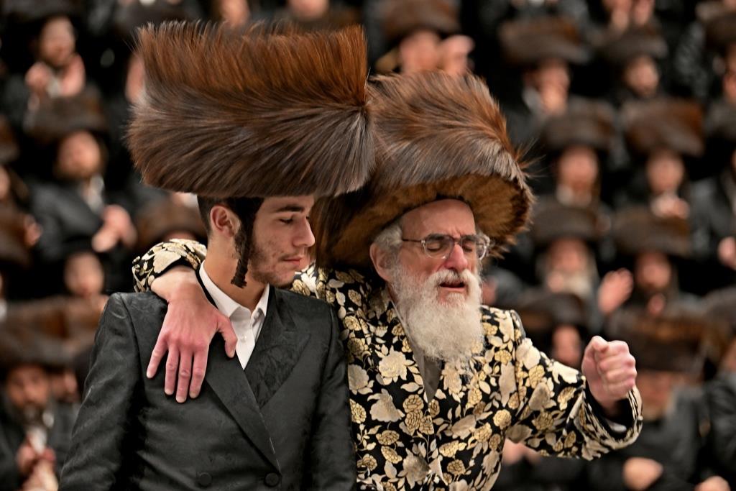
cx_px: 368
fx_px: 2760
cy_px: 246
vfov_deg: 10.2
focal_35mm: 135
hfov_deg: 15.2
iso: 640
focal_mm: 135
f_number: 2.8
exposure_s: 1/320
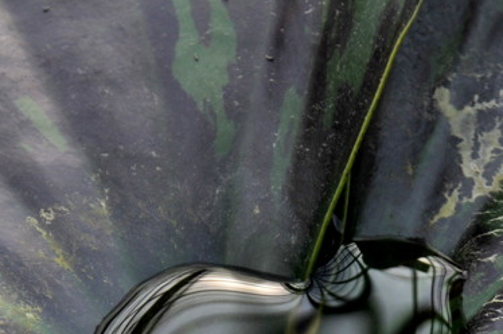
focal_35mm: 534
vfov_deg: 2.6
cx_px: 377
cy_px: 428
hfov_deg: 3.9
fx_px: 7448
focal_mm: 130
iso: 200
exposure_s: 1/200
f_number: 8
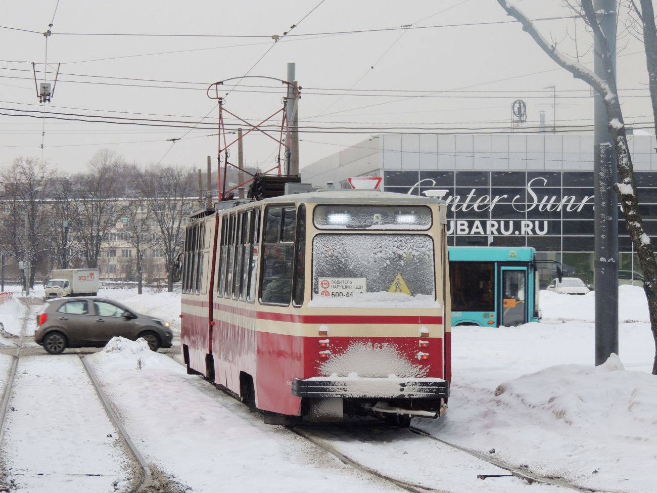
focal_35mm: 145
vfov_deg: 10.2
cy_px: 246
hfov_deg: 13.6
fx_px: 2752
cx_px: 328
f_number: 4.4
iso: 100
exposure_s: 1/125
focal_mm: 25.8
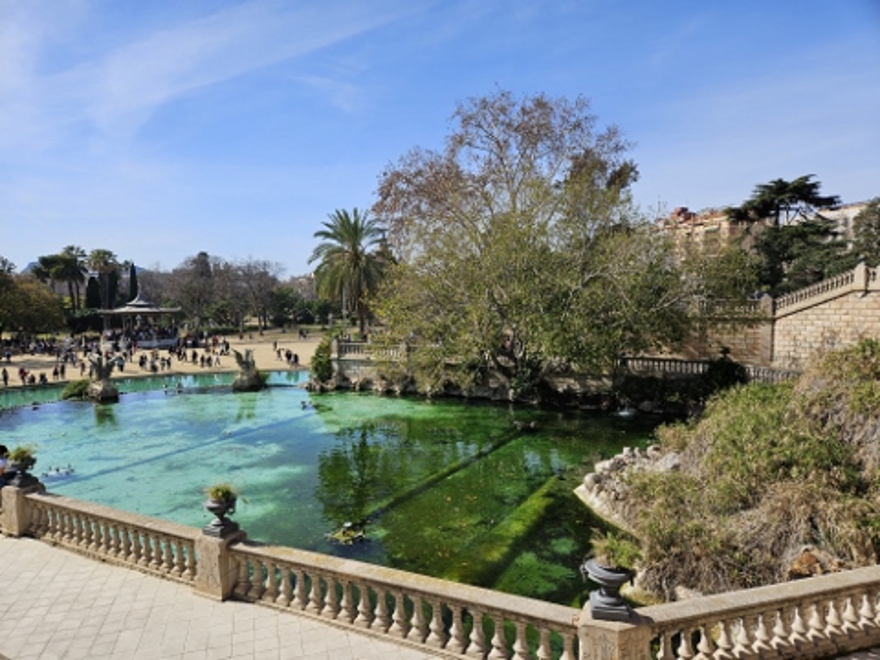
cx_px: 440
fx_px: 585
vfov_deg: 58.9
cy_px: 330
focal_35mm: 23
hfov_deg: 73.9
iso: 25
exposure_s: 1/2027
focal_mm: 5.4
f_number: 1.8
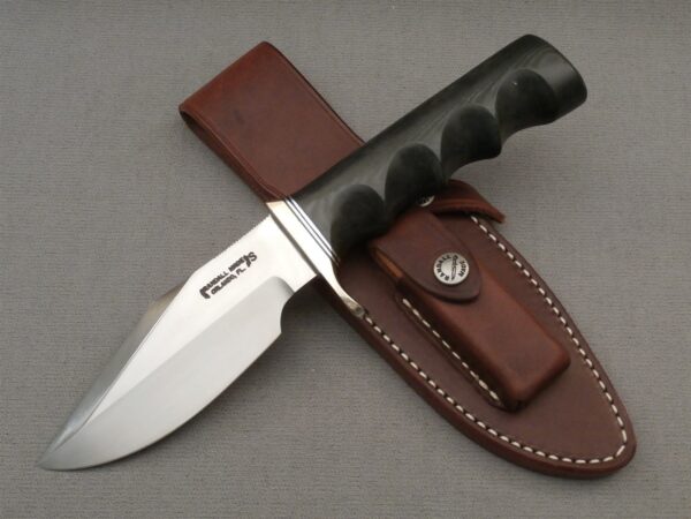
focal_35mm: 41
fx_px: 818
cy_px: 260
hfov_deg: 45.8
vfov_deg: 35.1
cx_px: 346
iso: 400
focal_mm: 7.28
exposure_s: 1/20
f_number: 3.6
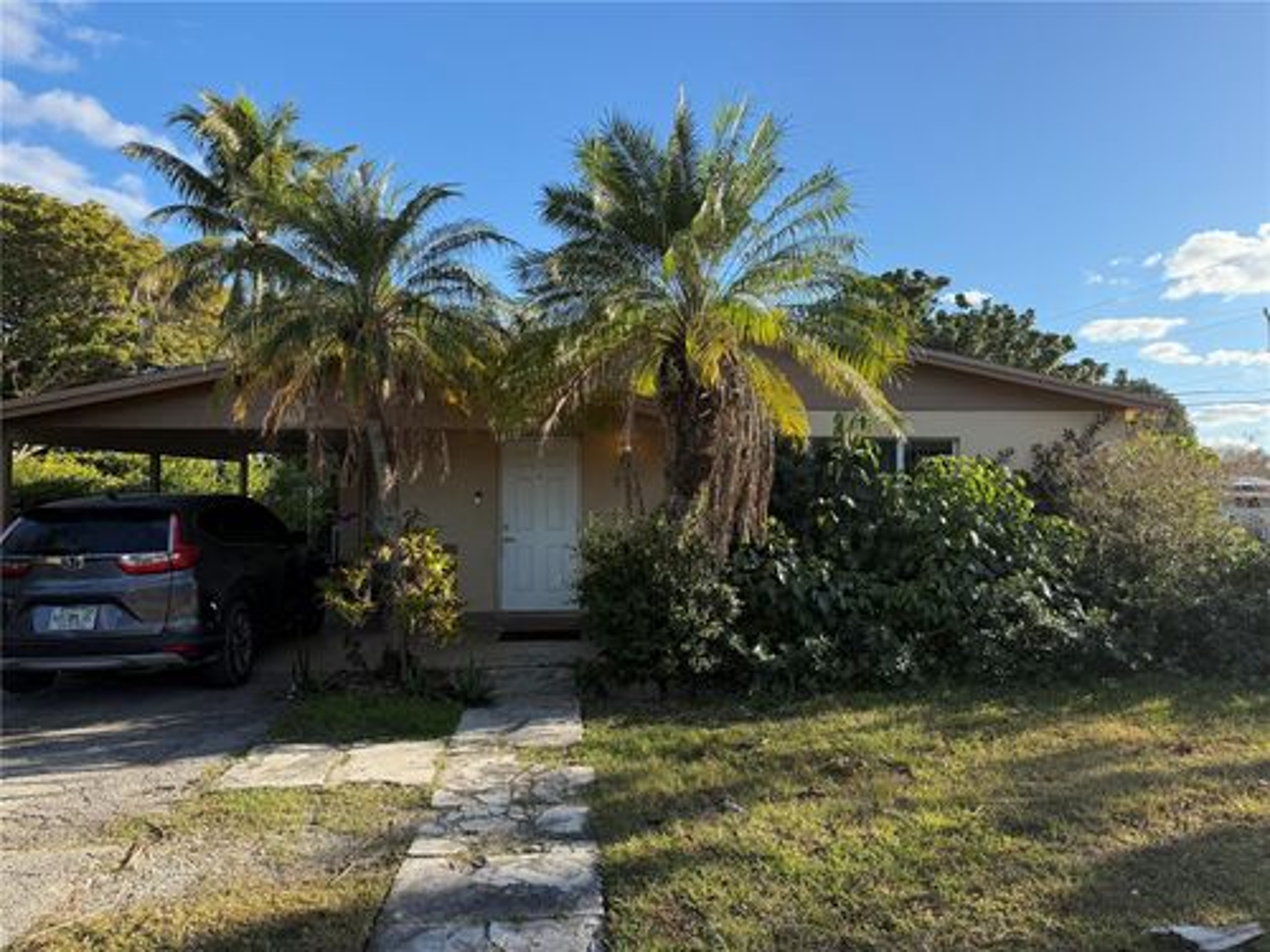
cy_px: 476
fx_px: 881
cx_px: 635
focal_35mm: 24
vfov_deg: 56.8
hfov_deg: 71.6
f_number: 1.78
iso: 100
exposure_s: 1/1812
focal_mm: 6.76
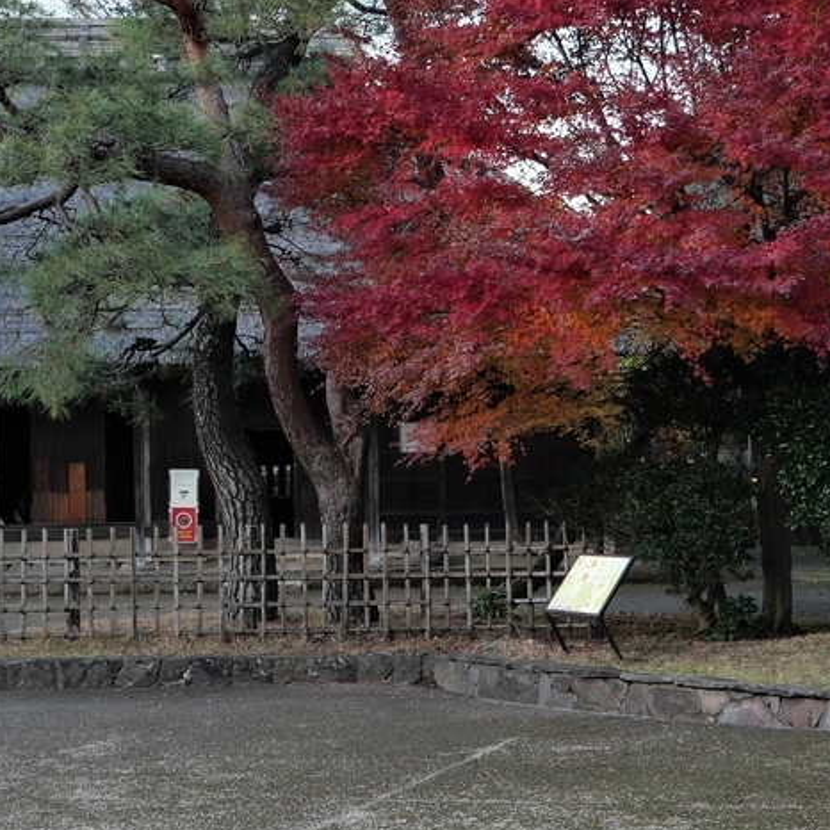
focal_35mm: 81
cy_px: 342
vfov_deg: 21.4
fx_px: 2197
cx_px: 378
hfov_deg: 21.4
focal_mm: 18
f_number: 3.2
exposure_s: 1/125
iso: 200
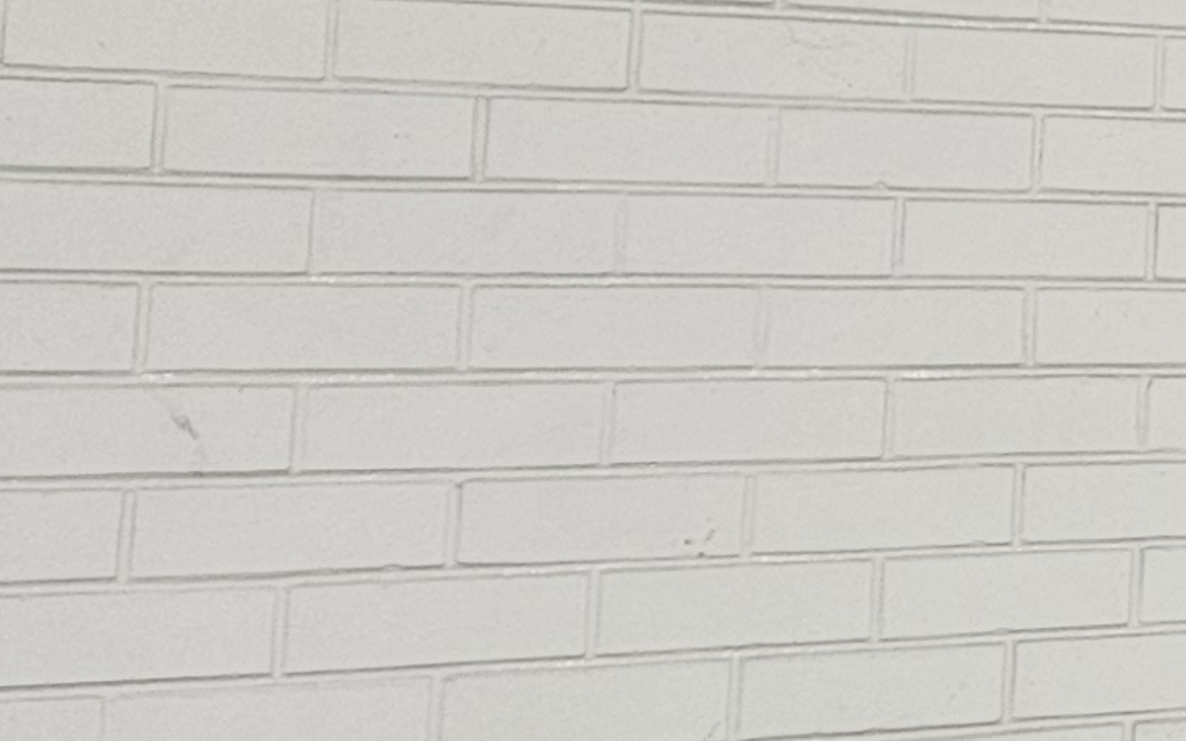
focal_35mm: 133
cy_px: -429
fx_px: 4299
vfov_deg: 9.5
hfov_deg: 13.6
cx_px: 2332
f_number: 1.8
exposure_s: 1/384
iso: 50
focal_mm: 5.4
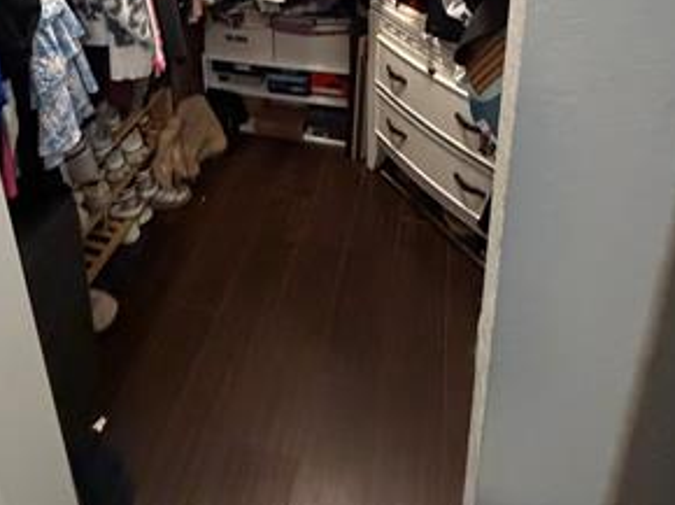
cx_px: 263
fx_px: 565
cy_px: -47
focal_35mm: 29
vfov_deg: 39.6
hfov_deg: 61.1
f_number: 2.2
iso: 1000
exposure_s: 1/60
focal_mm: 2.22
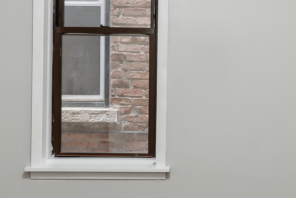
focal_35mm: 63
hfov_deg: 31.5
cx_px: 209
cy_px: 85
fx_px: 518
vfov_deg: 21.6
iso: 320
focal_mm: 16
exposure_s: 1.6
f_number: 8
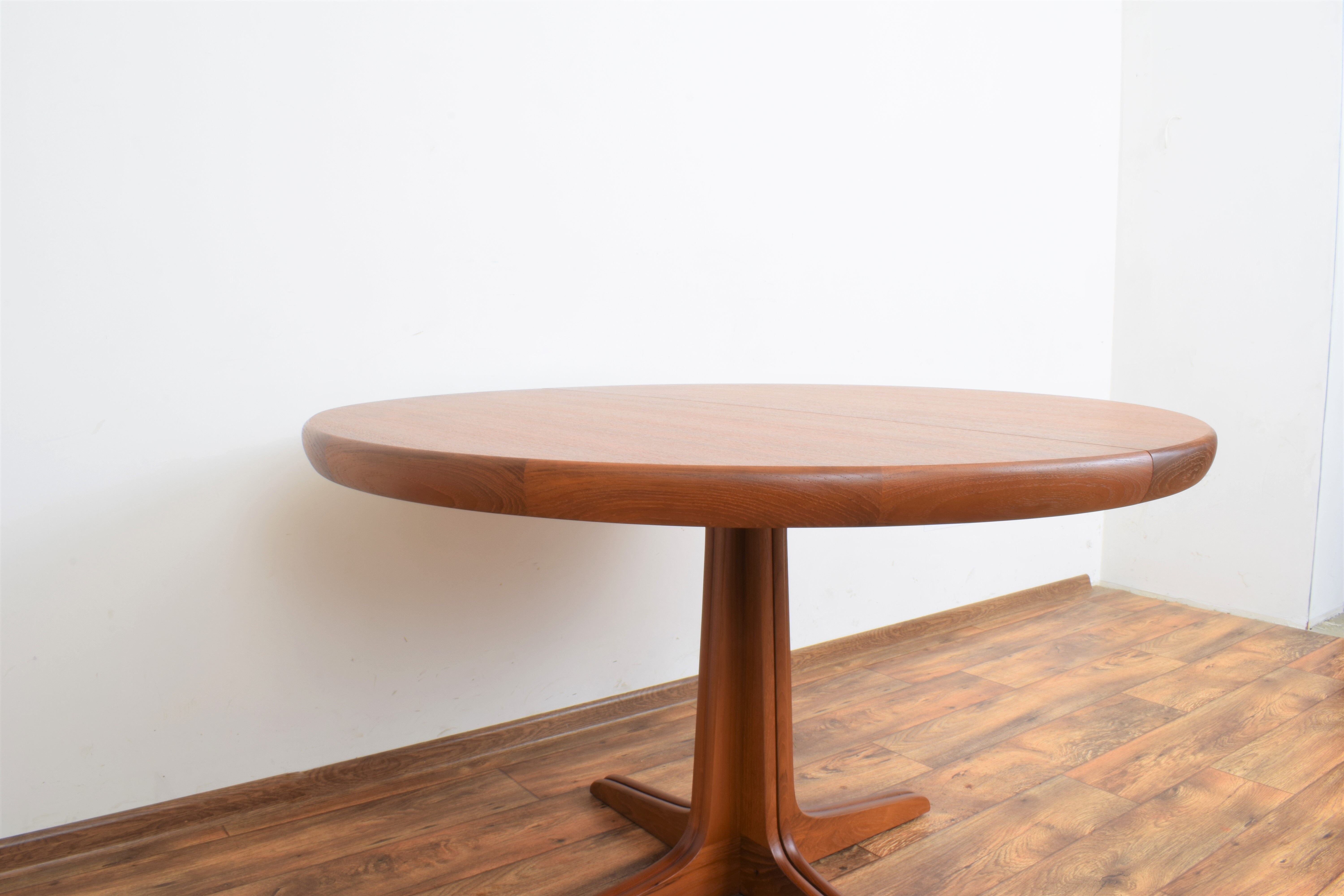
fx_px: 1008
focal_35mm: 27
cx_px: 672
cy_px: 448
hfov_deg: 67.4
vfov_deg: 47.9
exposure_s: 4
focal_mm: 18
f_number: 22
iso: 100
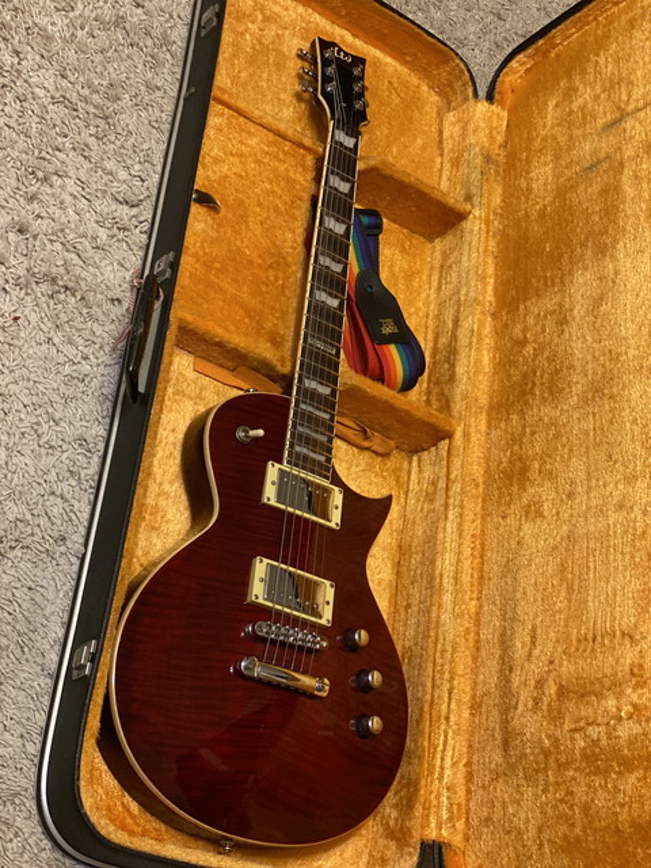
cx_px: 326
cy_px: 434
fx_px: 1304
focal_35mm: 52
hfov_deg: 28.0
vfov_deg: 36.8
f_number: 2
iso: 320
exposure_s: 1/25
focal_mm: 6
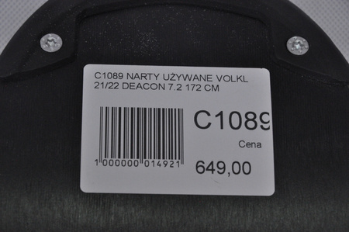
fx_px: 1525
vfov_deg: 8.7
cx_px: 174
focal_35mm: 158
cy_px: 116
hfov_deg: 13.1
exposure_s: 1/125
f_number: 9.5
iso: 3200
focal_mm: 105
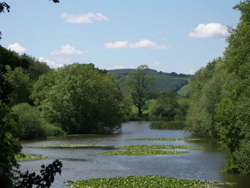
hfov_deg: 12.8
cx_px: 135
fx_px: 1113
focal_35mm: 154
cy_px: 103
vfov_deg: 9.7
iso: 80
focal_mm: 27.8
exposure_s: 1/200
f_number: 7.8
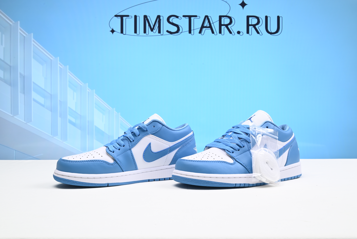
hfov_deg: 53.1
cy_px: 120
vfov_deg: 36.9
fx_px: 357
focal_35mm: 36
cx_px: 178
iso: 100
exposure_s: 1/2
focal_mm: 36
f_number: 16
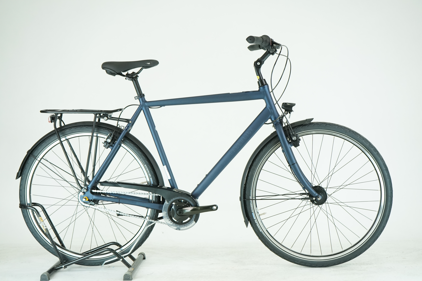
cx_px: 211
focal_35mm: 52
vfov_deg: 26.0
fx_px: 610
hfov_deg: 38.2
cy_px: 140
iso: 1600
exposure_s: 1/200
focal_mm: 52
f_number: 5.6
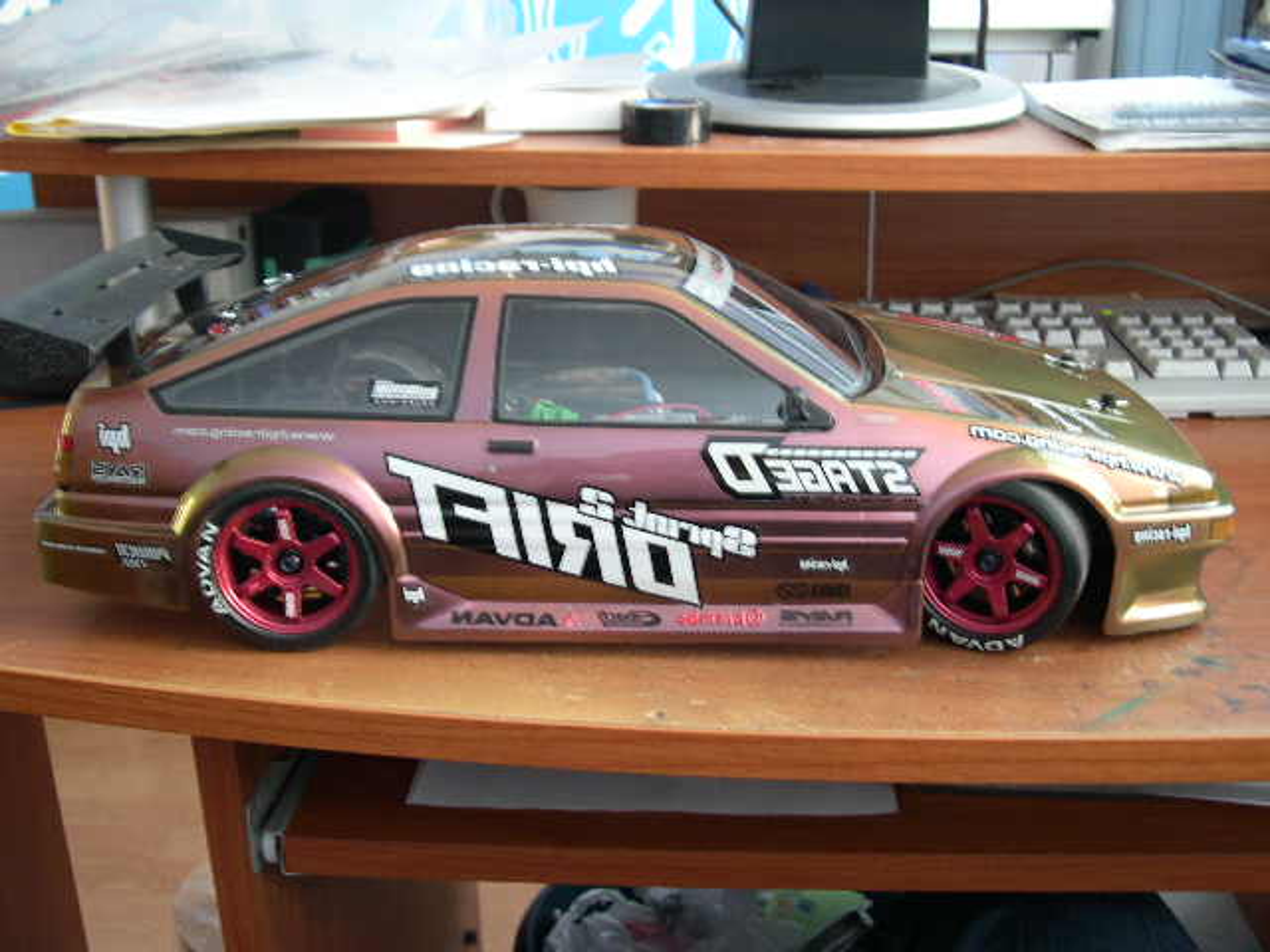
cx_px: 635
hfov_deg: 49.0
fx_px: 1394
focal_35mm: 38
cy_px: 476
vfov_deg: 37.7
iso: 190
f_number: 2.8
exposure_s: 1/4.6
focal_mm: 8
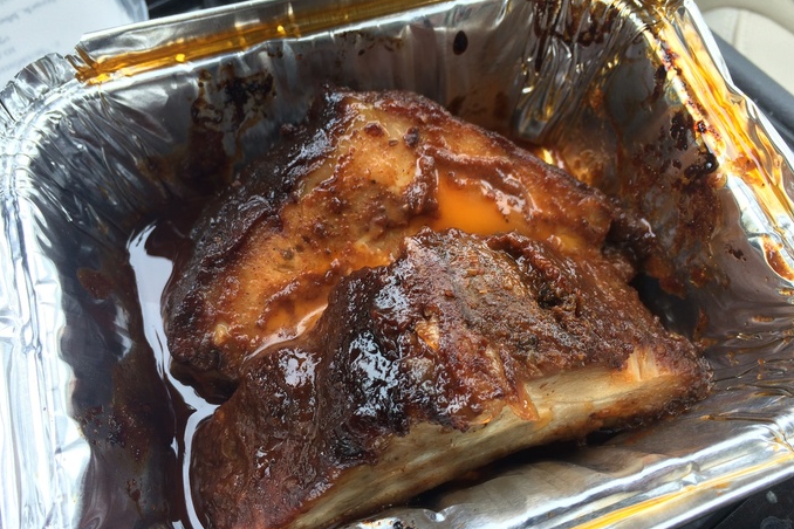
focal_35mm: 31
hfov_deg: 60.3
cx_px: 394
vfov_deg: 42.3
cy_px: 272
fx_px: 684
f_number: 2.2
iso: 50
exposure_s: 1/100
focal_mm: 4.15
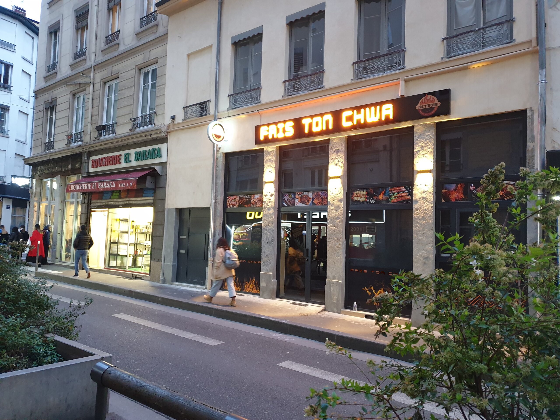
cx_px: 280
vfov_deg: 53.1
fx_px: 421
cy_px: 210
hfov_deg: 67.3
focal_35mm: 26
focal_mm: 4.3
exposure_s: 1/25
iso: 320
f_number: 1.5
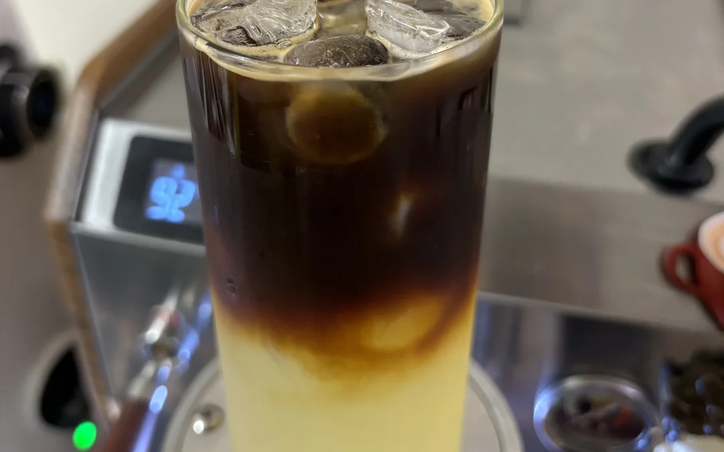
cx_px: 362
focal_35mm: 37
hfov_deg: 52.8
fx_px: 730
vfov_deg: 33.4
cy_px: 88
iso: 320
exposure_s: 1/50
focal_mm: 5.96
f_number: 1.6
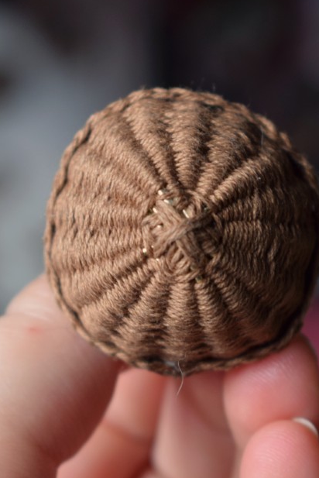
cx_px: 160
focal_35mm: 154
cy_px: 225
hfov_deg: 8.9
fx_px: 2044
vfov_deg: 13.3
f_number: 5.6
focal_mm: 55
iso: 560
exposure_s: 1/60
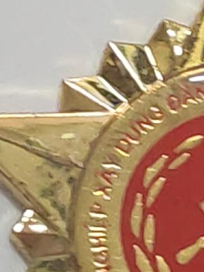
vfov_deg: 5.0
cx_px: 235
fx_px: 3104
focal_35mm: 395
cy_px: 107
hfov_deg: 3.8
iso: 500
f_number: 1.95
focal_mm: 5.52
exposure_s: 1/33
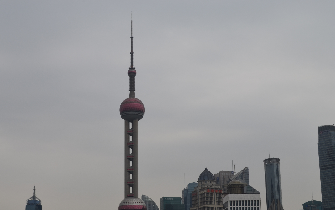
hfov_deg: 35.0
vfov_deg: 22.3
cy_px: 139
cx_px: 132
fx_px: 530
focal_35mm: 58
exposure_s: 1/125
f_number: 11
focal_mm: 30
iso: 100
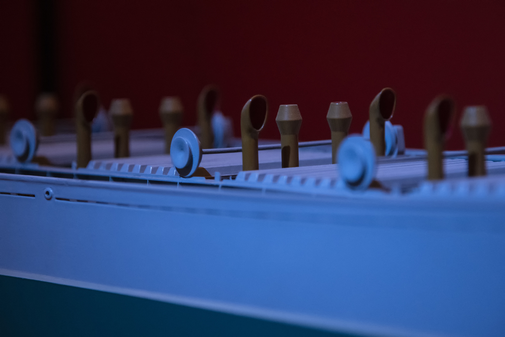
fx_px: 1683
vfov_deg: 11.4
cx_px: 252
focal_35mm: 120
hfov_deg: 17.1
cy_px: 168
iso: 6400
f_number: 4.5
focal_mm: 120
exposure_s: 1/200
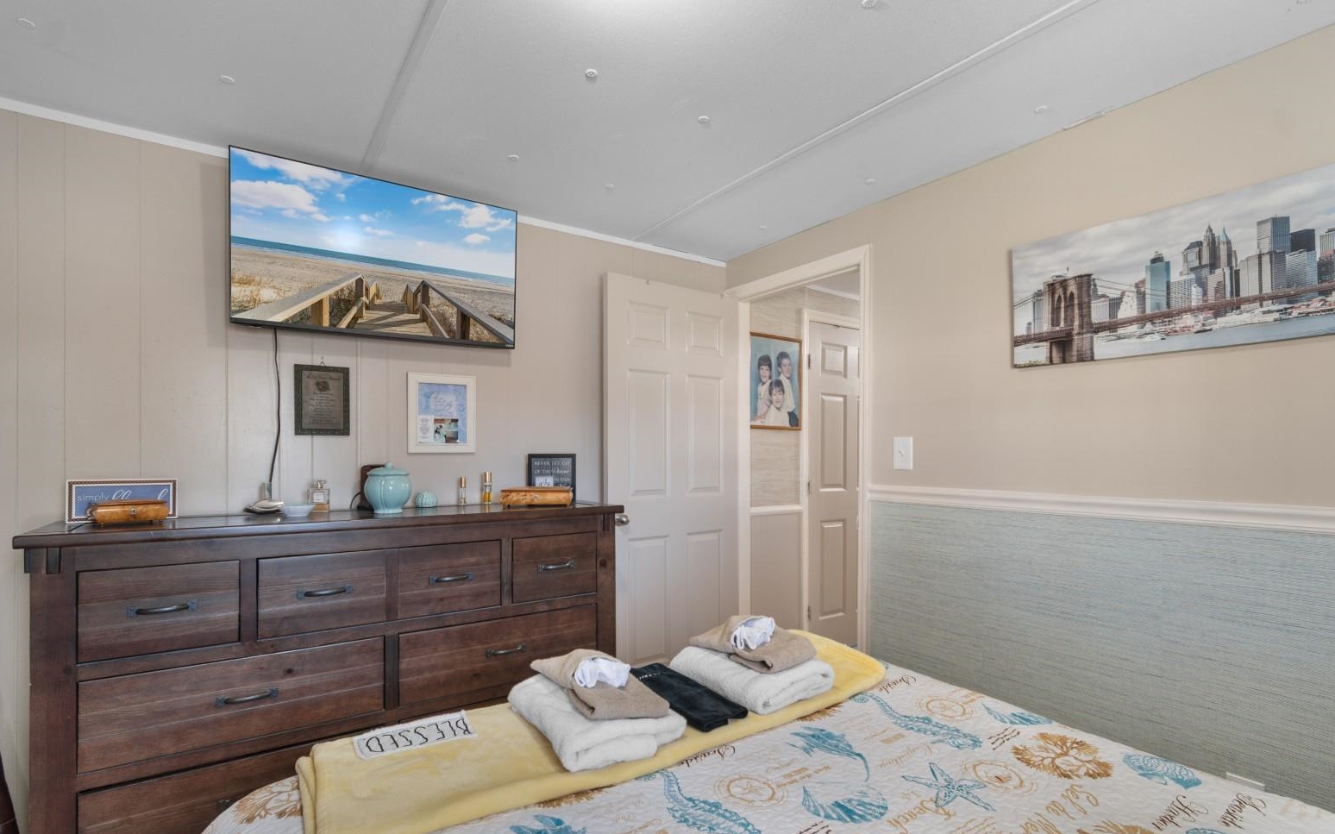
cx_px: 666
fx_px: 582
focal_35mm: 16
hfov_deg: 97.8
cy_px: 458
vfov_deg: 71.1
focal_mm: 10
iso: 100
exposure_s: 1/6
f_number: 4.5
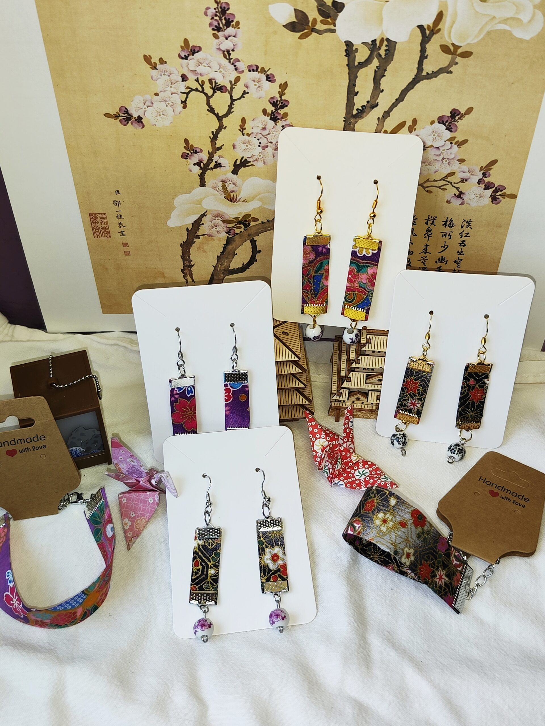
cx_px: 272
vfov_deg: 73.9
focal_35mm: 23
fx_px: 483
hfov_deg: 58.9
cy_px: 363
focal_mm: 7.01
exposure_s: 1/100
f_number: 1.69
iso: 225
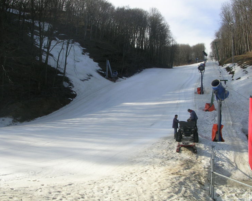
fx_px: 298
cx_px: 123
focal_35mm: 40
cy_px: 101
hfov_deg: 45.8
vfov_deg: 37.3
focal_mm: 5.8
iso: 50
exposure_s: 1/181
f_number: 5.6
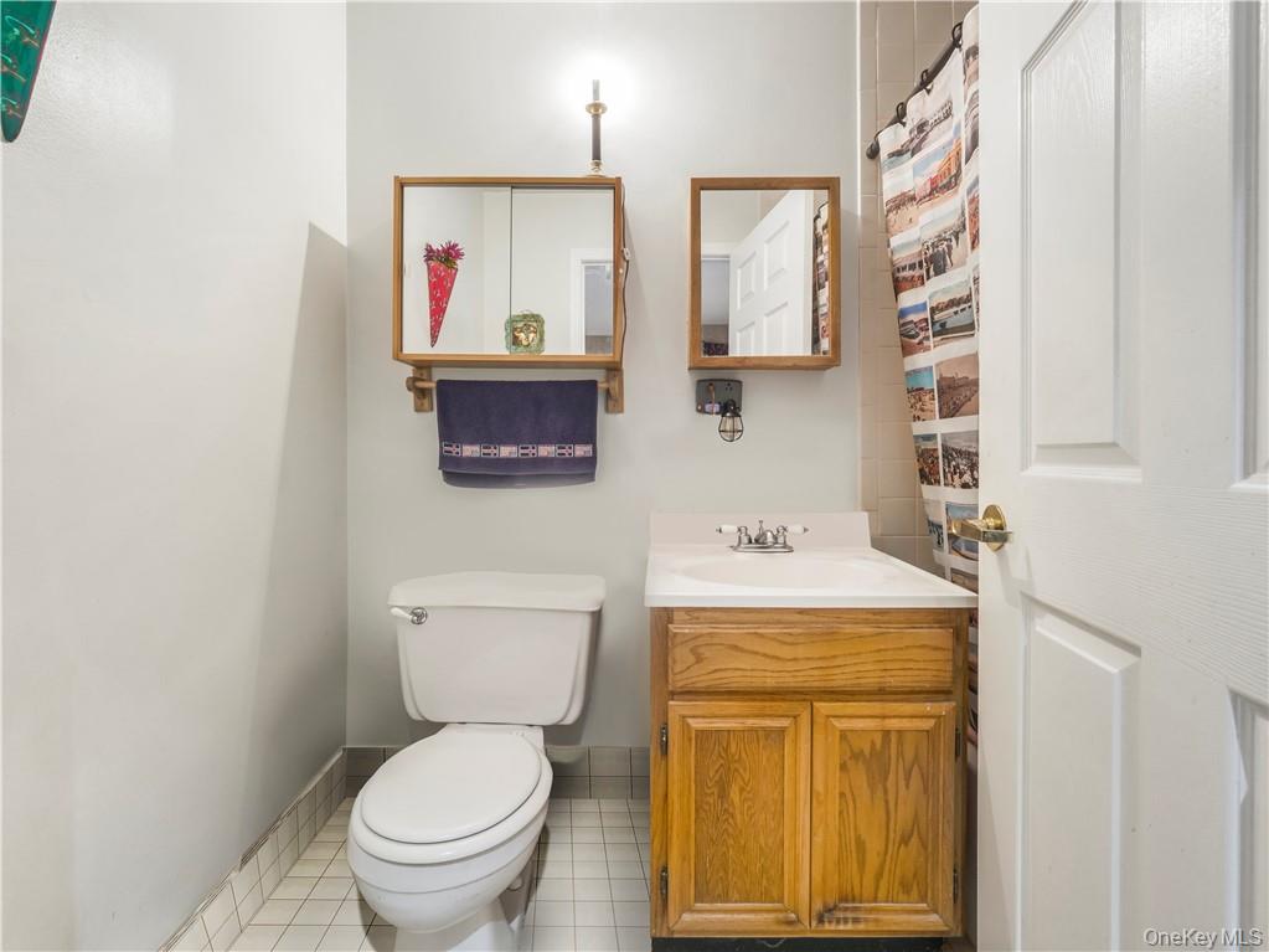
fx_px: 513
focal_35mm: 14
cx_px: 634
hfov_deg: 102.1
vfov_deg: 85.7
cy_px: 476
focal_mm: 7
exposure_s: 5
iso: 400
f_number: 8
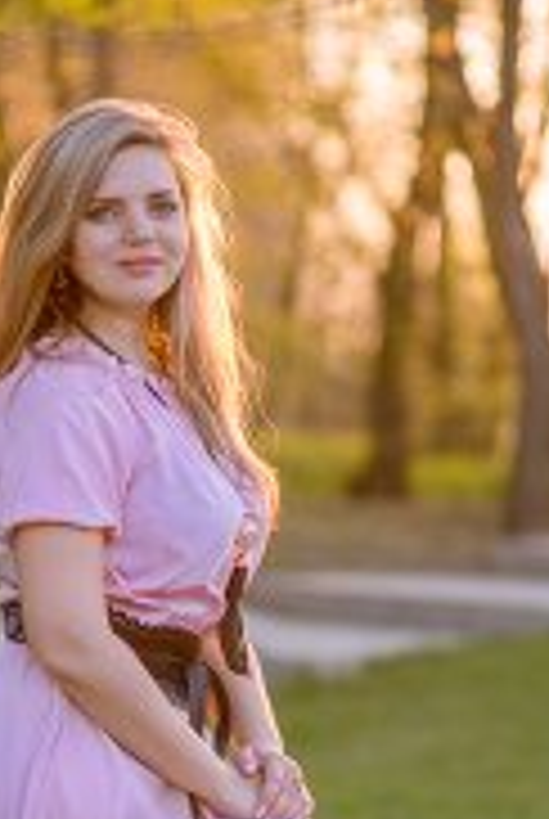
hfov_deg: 7.6
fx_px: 4124
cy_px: 796
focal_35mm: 181
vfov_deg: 11.2
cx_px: 70
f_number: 2.2
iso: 200
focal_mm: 85
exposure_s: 1/640
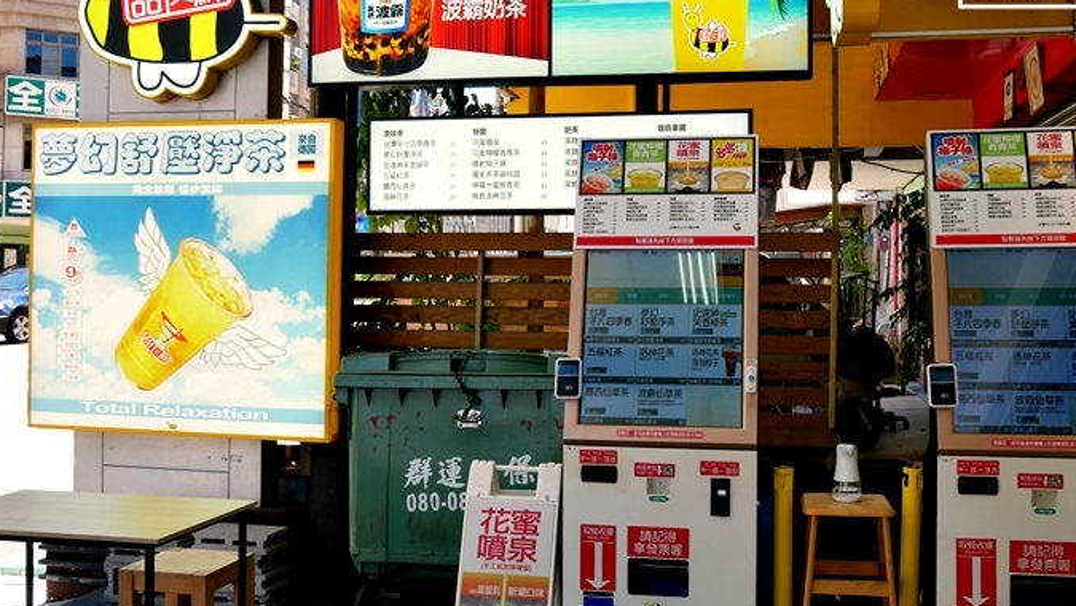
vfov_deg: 32.8
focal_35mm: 36
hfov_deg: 55.3
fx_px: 1027
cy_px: 274
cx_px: 566
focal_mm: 14
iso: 200
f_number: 5
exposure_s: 1/200
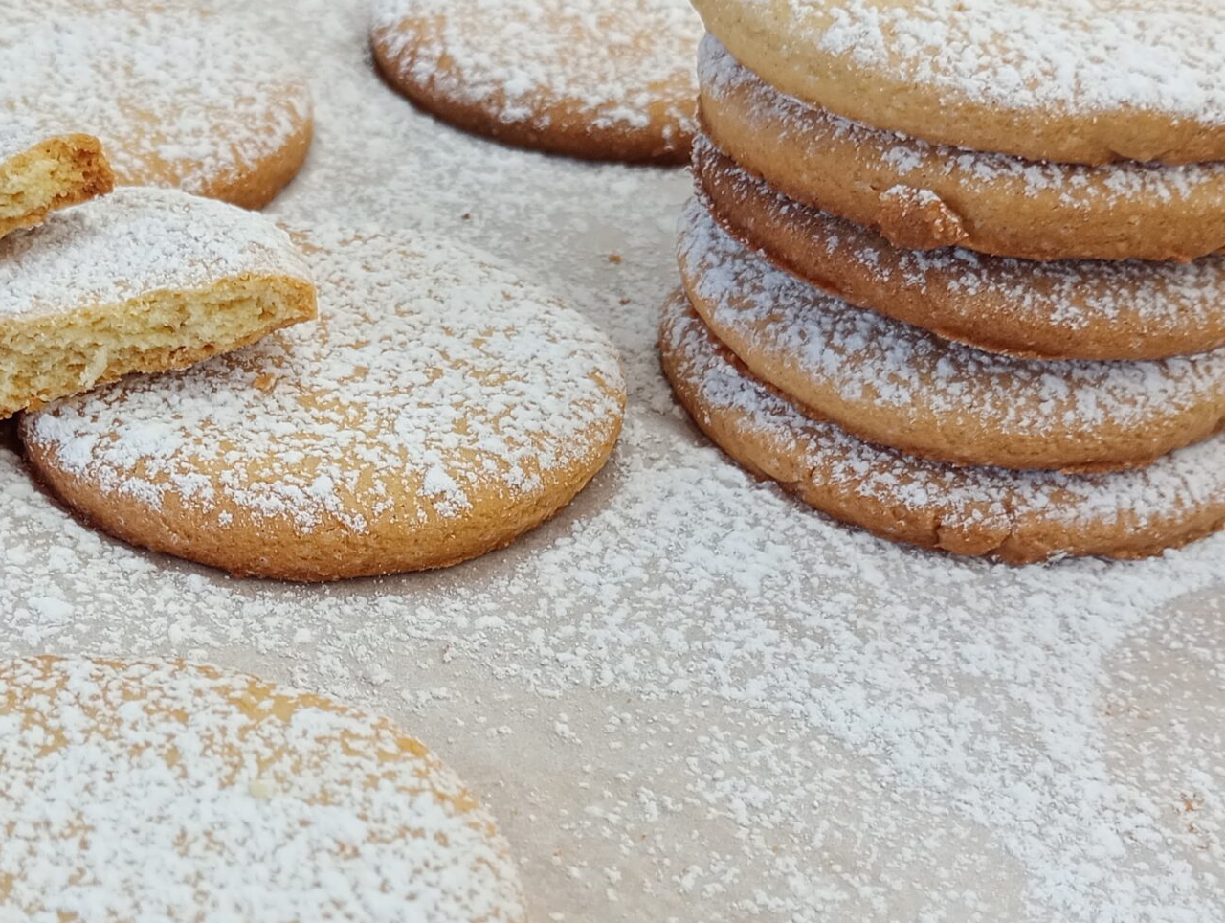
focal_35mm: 56
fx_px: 1985
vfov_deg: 26.0
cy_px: 619
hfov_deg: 33.9
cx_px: 379
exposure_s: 1/50
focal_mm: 4.27
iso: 384
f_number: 1.8
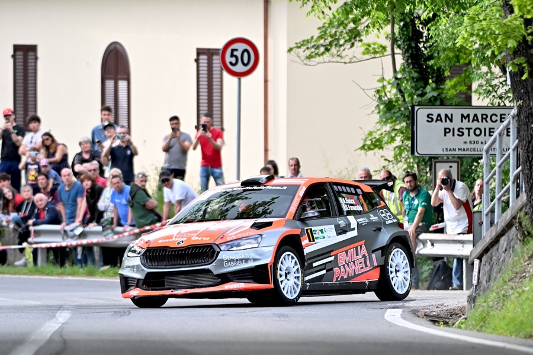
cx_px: 266
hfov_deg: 4.0
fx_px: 7550
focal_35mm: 510
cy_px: 178
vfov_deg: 2.7
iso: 1600
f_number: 4
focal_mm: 340
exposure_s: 1/1600
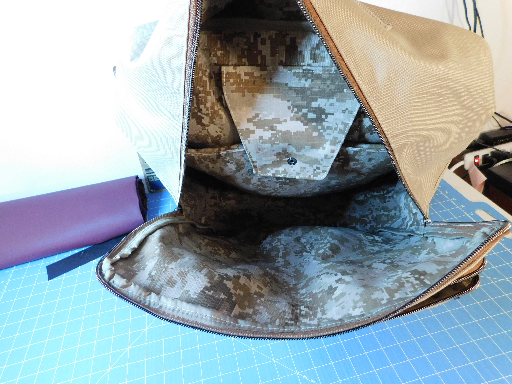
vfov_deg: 58.9
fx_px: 340
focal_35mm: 23
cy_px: 192
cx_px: 256
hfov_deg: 73.9
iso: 400
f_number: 3
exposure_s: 1/10
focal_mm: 4
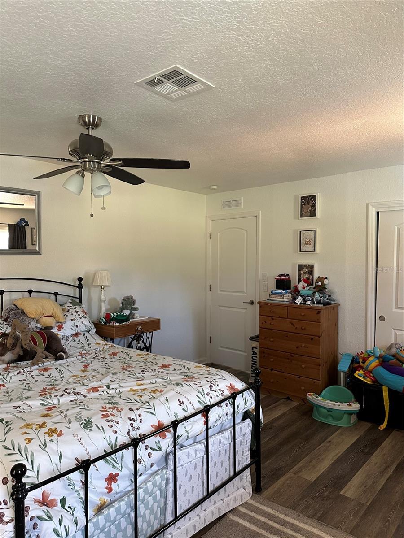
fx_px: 373
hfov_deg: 56.8
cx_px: 202
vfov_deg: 71.6
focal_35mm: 24
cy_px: 269
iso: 320
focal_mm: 6.86
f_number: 1.78
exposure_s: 1/60
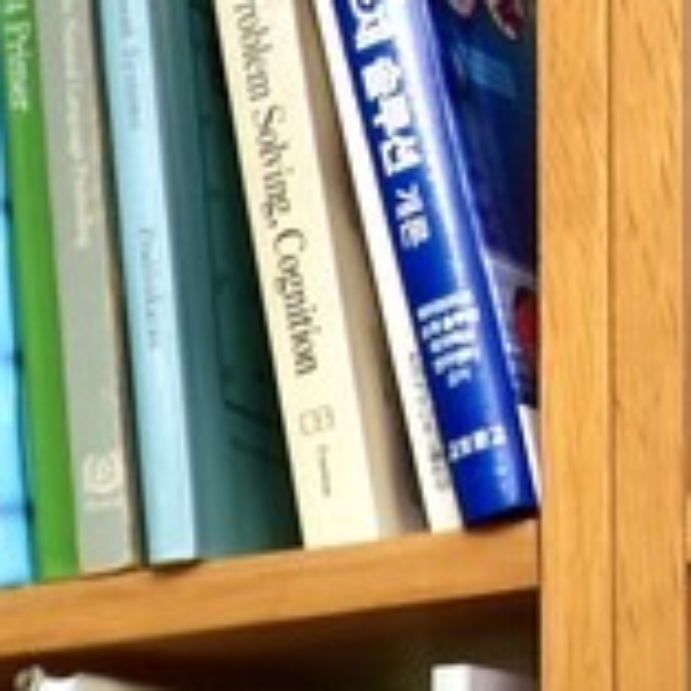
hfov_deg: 5.3
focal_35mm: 291
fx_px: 6572
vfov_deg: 5.8
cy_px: 1750
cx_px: -2029
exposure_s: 1/60
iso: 200
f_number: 8
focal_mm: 28
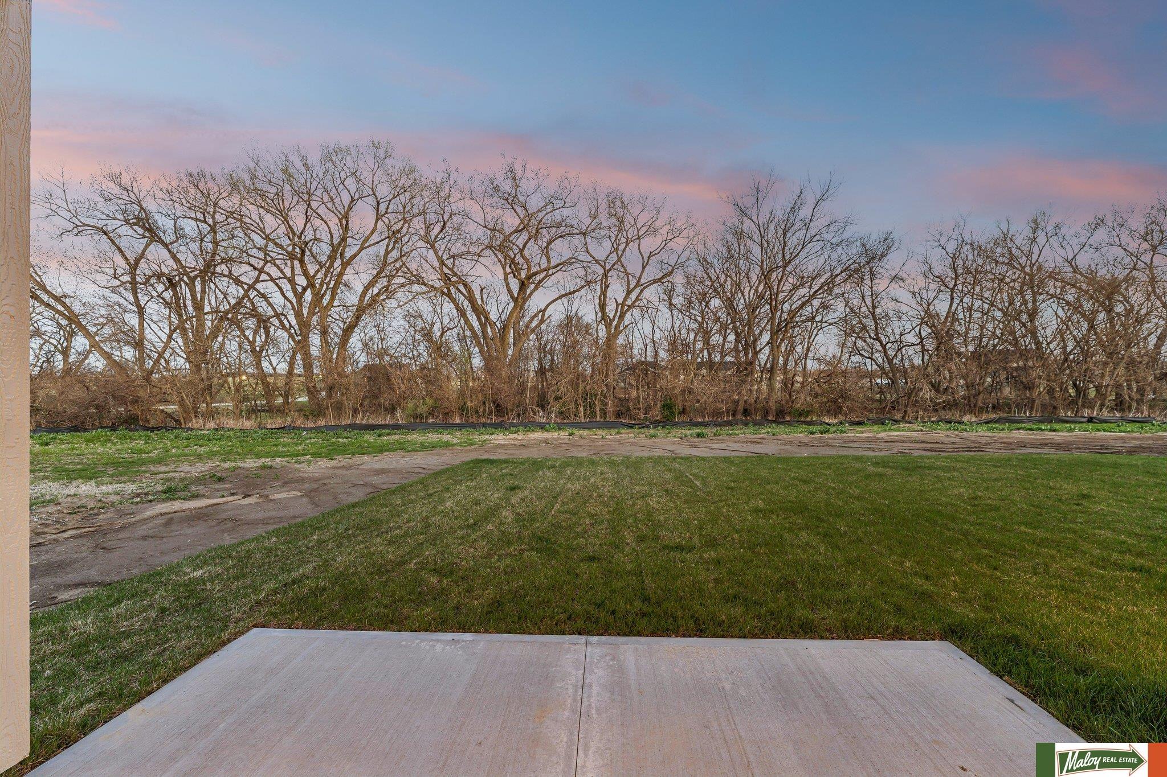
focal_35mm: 14
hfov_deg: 104.3
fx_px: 454
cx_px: 584
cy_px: 388
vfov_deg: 81.2
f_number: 6.3
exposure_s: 1/6
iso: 200
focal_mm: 14
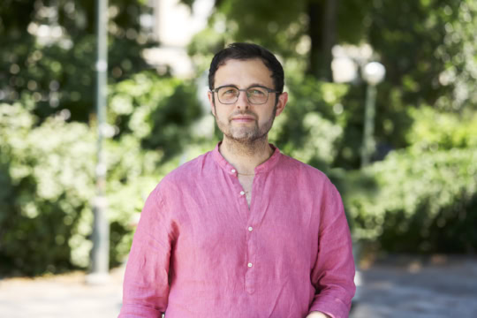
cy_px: 159
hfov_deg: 22.6
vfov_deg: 15.2
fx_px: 1192
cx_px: 238
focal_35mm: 90
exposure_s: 1/200
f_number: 4
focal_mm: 90
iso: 160
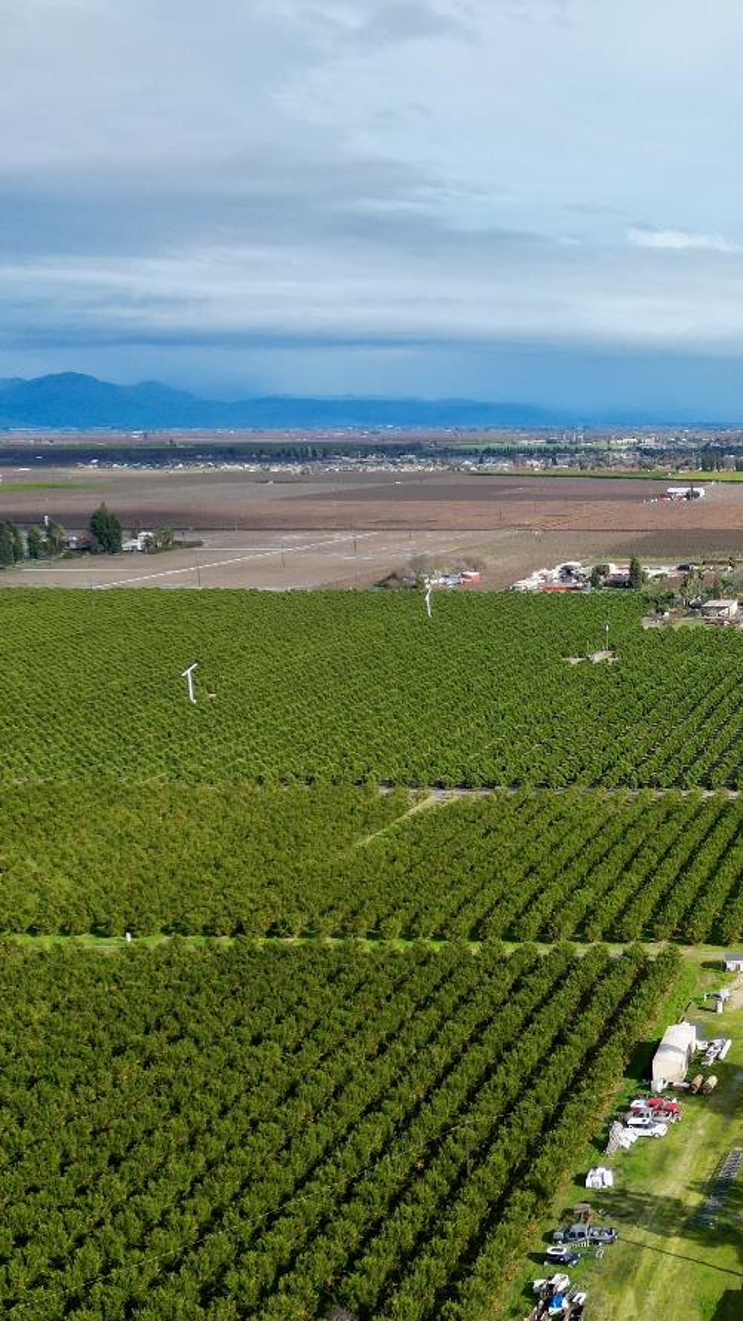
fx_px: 1542
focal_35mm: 44
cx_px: 828
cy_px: 785
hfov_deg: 25.1
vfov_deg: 46.2
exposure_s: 1/3200
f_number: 1.7
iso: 130
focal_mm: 6.72
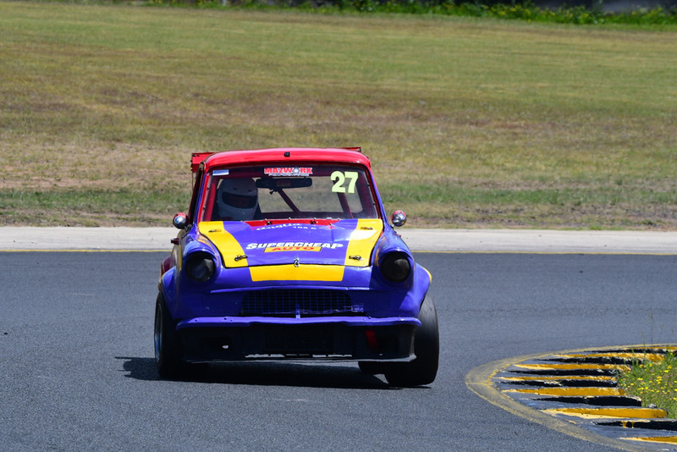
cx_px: 338
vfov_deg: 3.0
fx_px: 8747
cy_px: 226
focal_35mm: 465
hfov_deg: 4.4
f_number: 11
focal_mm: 310
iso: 320
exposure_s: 1/640
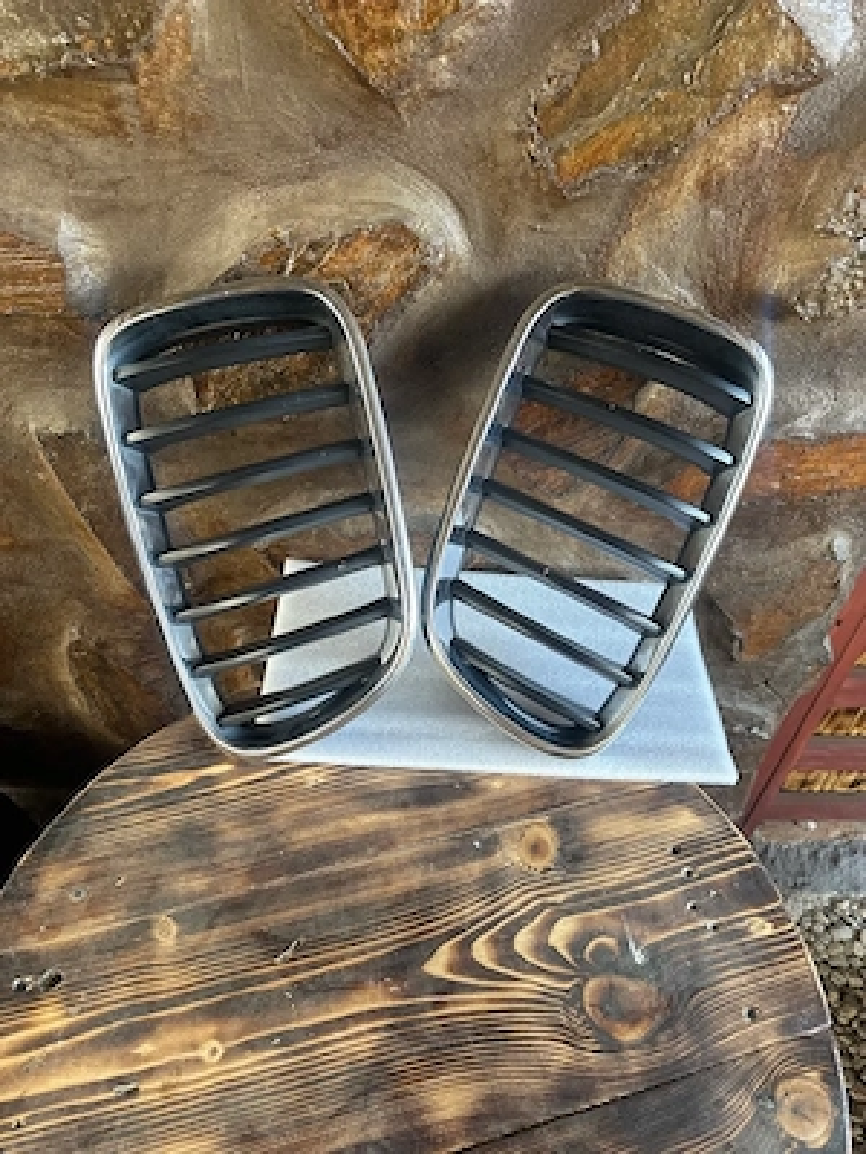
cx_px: 433
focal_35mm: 24
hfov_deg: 56.8
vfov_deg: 71.6
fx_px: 801
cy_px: 577
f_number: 1.78
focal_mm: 6.86
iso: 250
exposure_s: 1/84
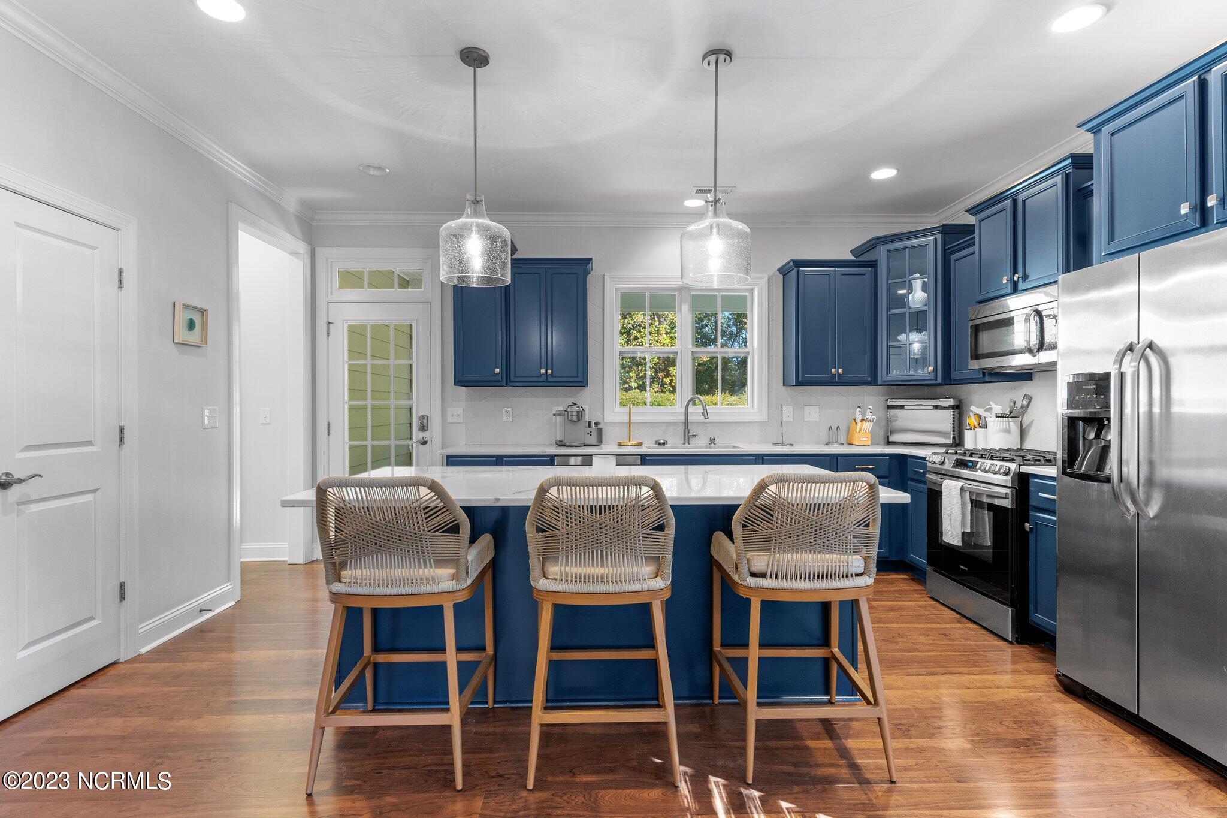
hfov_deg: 93.3
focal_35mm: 17
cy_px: 409
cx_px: 614
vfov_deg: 70.4
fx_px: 579
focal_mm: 17
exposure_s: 1/3
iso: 1000
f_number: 6.3
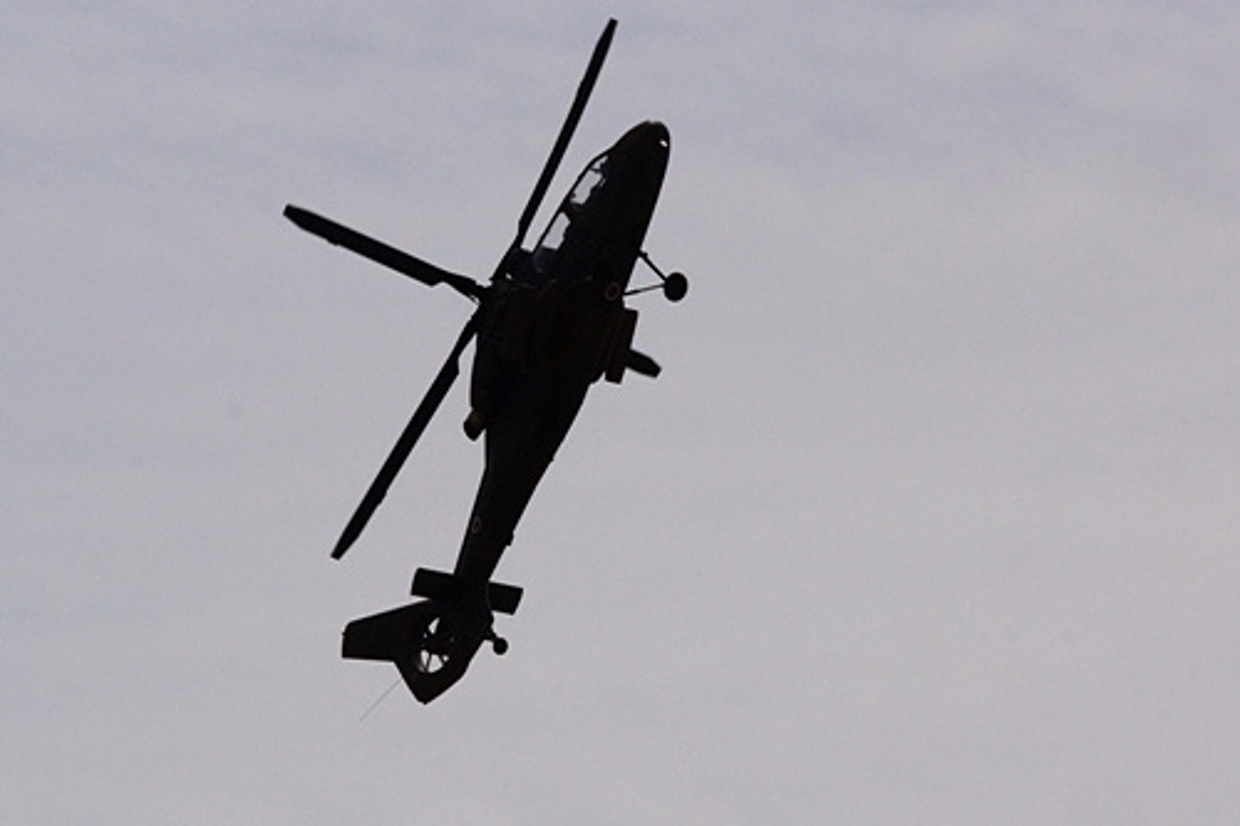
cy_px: 413
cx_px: 620
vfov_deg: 5.7
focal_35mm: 240
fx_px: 8263
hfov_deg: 8.6
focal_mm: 160
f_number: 16
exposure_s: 1/2500
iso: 800
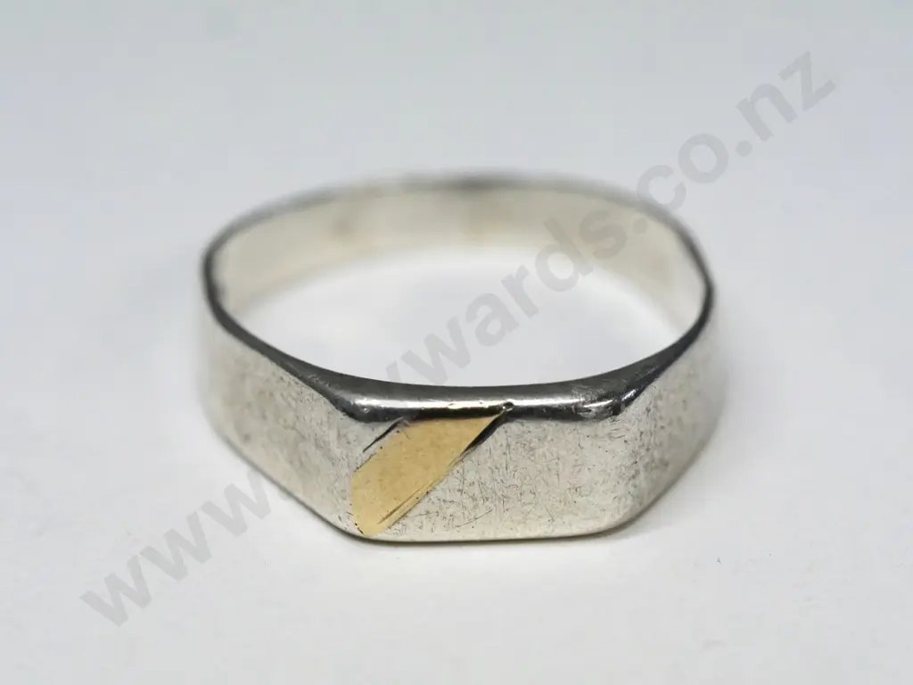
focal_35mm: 120
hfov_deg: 16.4
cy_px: 342
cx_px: 456
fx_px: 3165
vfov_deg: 12.3
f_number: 5.6
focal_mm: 60
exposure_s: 1/250
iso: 3200
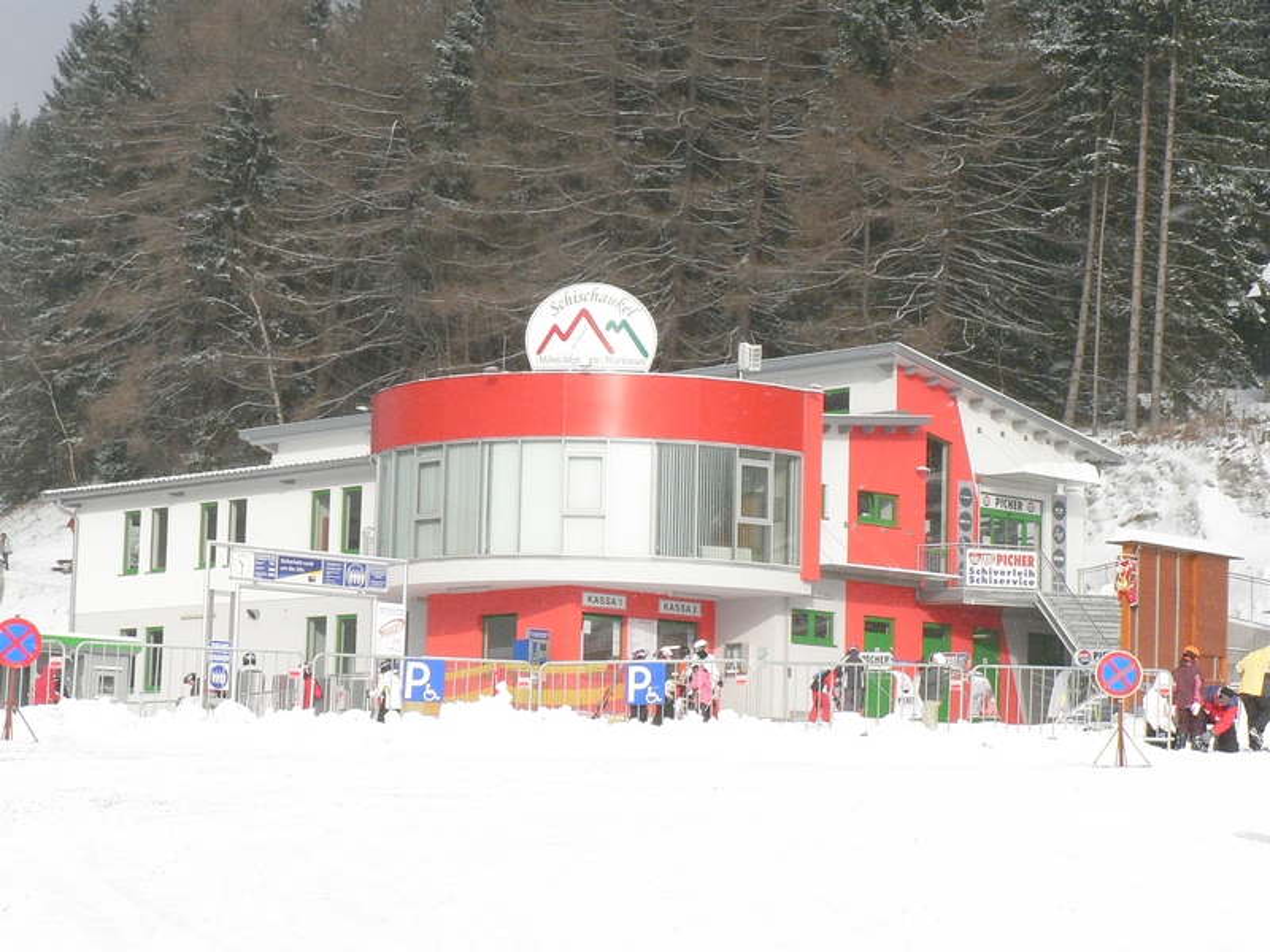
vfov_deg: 16.6
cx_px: 635
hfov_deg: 22.0
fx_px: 3265
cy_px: 476
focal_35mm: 89
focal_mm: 14.9
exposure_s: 1/400
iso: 200
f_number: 8
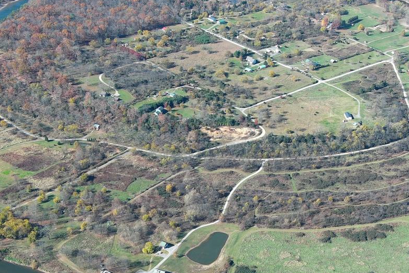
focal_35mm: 76
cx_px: 242
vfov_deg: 17.9
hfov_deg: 26.6
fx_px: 864
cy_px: 170
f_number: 2.8
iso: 100
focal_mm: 10.57
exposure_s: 1/495
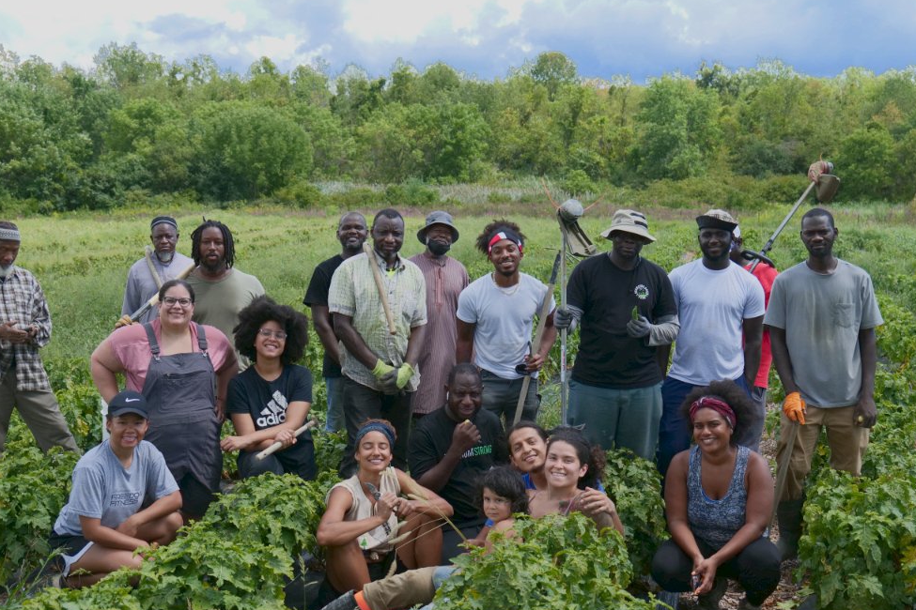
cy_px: 275
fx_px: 1221
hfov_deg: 41.1
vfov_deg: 28.1
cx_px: 454
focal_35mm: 48
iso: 800
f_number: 4.7
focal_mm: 39
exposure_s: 1/3200
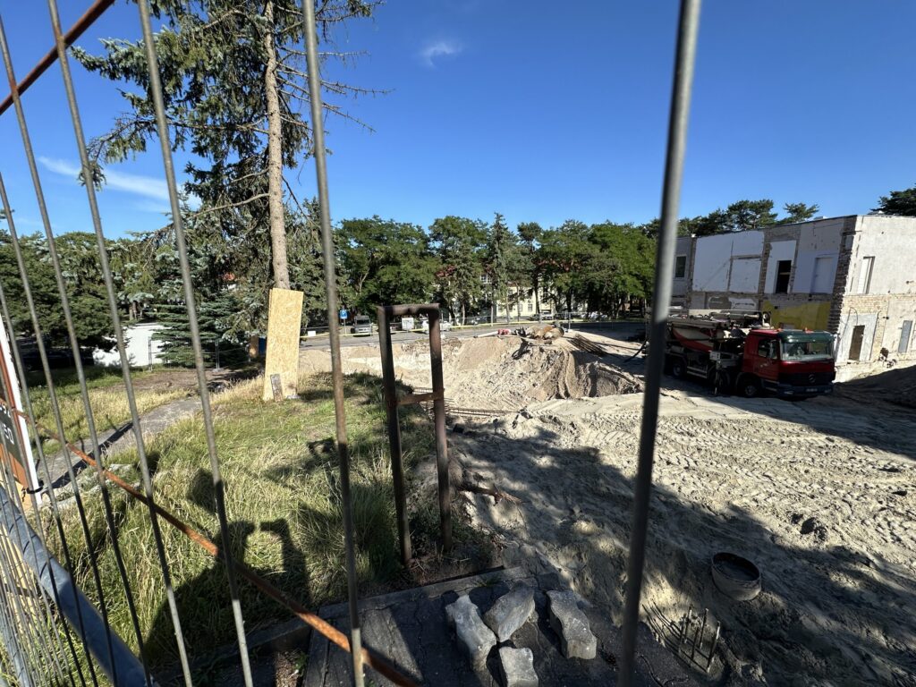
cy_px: 344
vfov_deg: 85.7
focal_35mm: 14
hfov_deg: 102.1
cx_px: 458
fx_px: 370
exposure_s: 1/1715
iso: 50
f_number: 2.2
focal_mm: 2.22
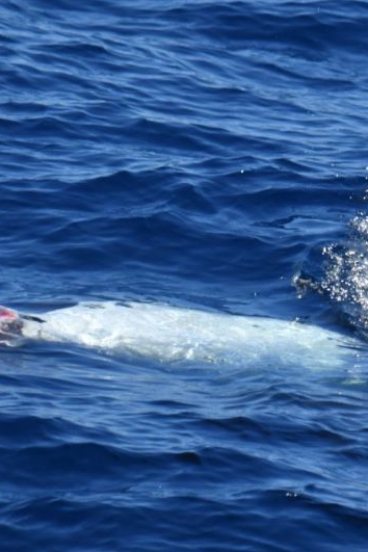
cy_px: 276
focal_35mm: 678
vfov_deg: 3.0
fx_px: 10395
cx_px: 237
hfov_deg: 2.0
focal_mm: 450
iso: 1000
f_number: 6
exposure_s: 1/8000
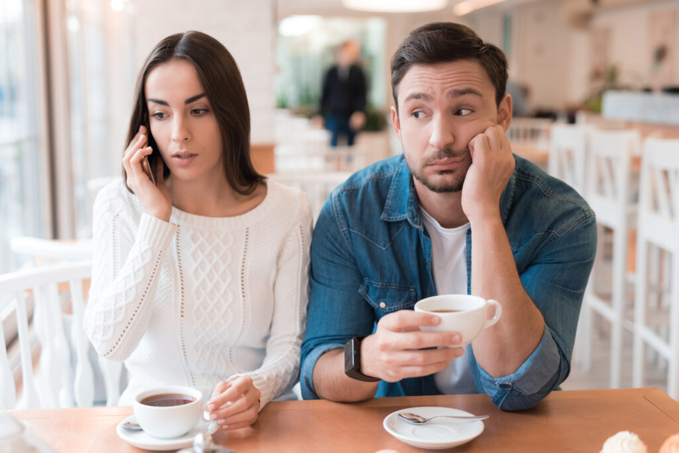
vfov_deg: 27.0
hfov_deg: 39.6
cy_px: 226
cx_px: 340
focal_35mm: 50
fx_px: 943
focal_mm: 50
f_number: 2.5
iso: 320
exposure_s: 1/160
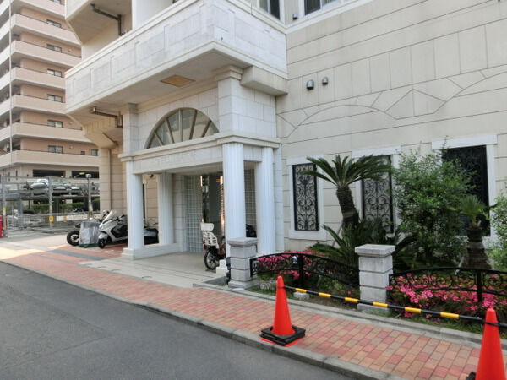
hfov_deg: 71.6
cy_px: 190
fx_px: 352
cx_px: 254
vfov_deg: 56.8
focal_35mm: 24
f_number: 3
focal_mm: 4.24
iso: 80
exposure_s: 1/320
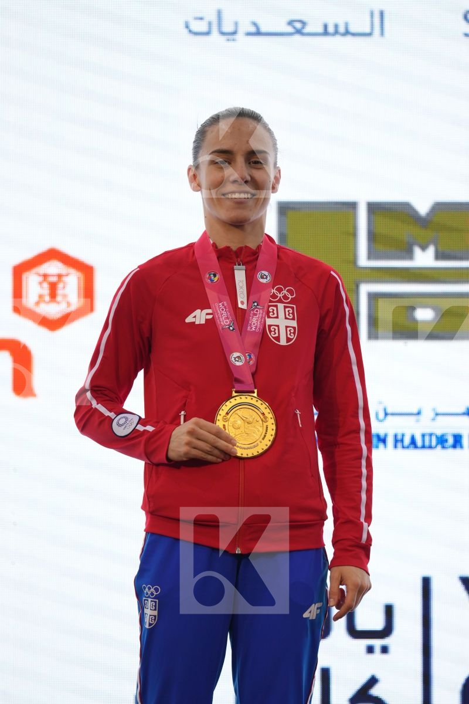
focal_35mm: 300
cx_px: 234
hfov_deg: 4.6
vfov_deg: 6.9
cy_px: 352
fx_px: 5862
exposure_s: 1/250
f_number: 2.8
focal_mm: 200
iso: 320
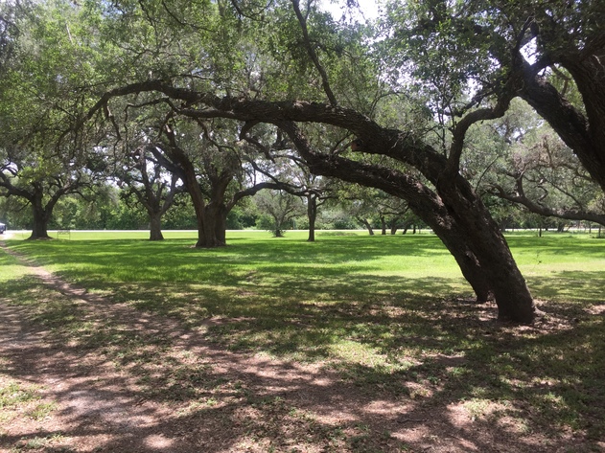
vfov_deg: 48.2
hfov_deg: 61.7
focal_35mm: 29
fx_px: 507
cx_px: 302
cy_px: 226
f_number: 2.2
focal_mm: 4.15
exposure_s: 1/557
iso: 32
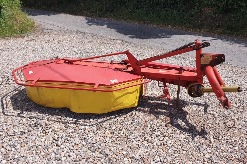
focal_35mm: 28
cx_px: 125
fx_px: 192
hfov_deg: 65.5
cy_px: 75
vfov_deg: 46.3
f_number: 2.4
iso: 50
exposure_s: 1/1900
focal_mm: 4.32
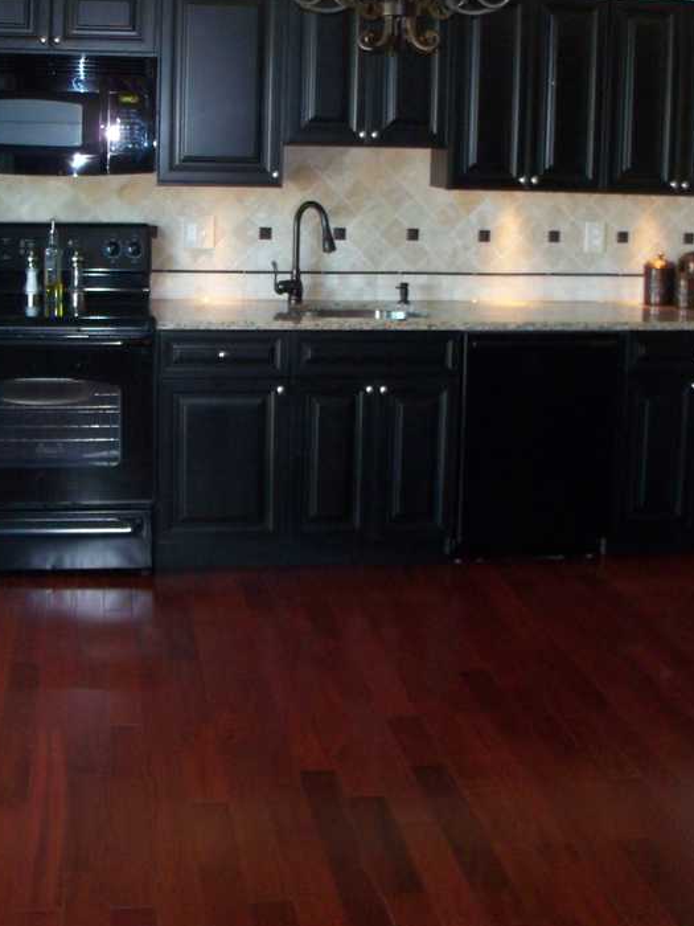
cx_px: 309
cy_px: 358
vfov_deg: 38.0
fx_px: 1337
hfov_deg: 29.1
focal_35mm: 50
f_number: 3
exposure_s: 1/30
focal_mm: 6.3
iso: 200
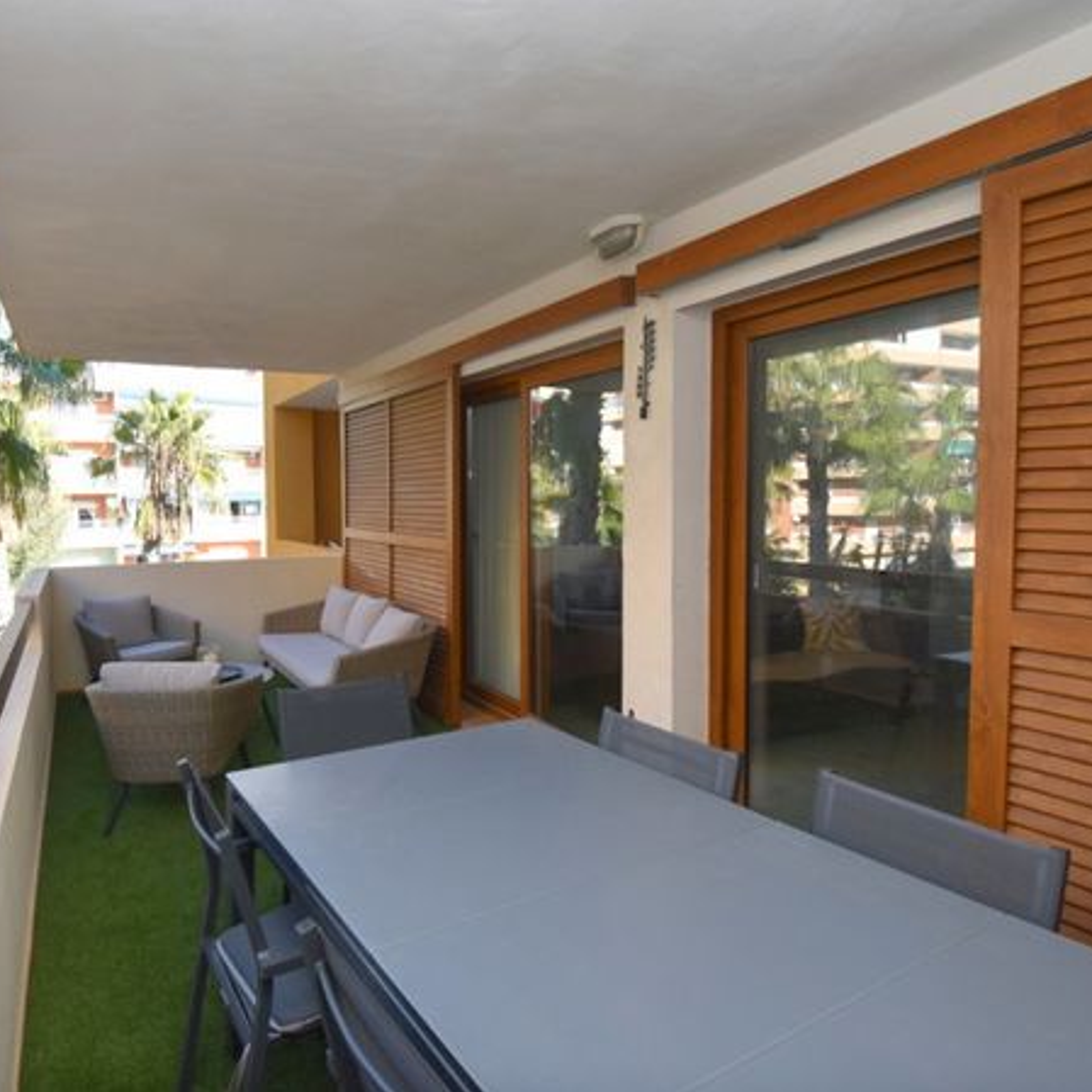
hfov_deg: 73.5
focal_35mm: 20
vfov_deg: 74.8
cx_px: 405
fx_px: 714
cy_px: 525
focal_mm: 10
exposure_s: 1/250
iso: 280
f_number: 5.6
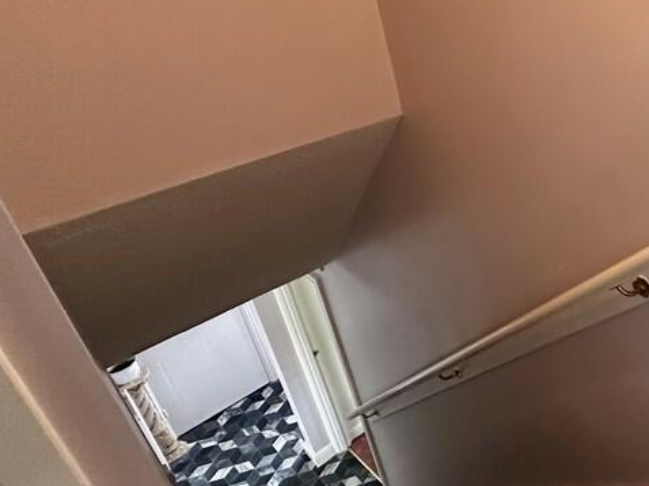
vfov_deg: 45.7
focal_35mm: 30
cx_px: 678
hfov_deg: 47.4
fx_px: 562
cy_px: 145
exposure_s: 1/50
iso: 400
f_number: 2.2
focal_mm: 2.22
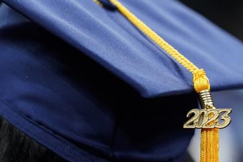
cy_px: 105
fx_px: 2180
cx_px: 118
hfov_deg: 6.4
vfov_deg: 4.3
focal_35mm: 323
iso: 5000
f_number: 4
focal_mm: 200
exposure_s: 1/500
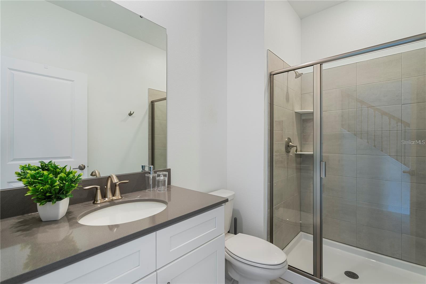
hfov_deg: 96.7
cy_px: 142
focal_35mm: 16
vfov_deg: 73.7
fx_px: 189
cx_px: 213
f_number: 7.1
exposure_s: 1/5
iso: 320
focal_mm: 16
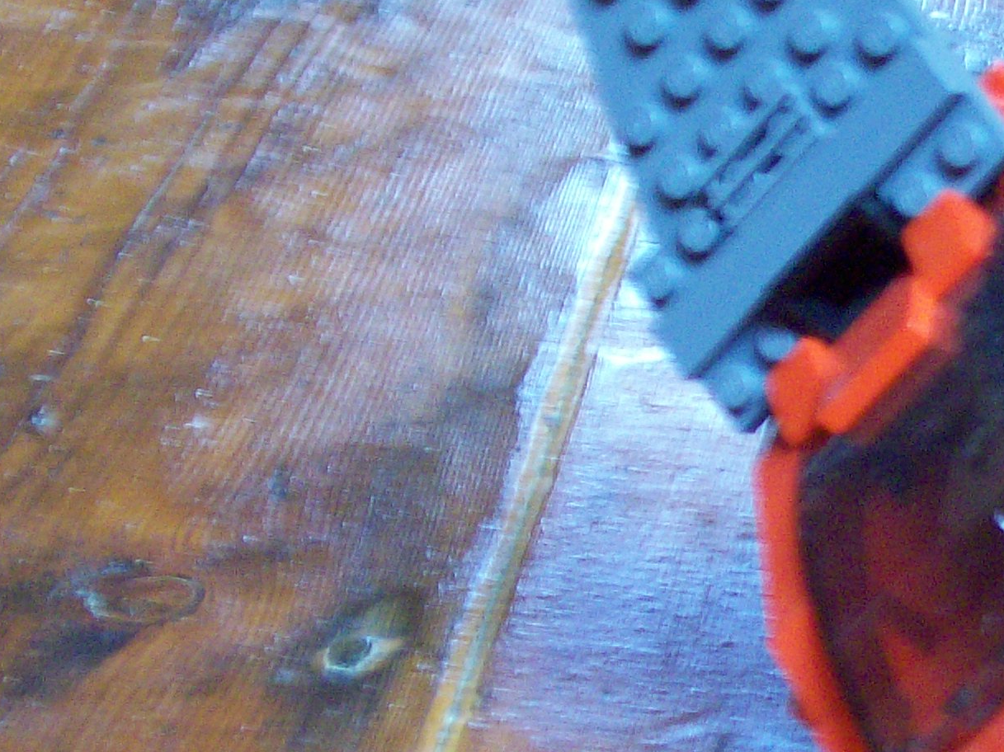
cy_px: 537
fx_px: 3798
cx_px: 1152
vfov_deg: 11.3
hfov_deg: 14.6
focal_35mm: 131
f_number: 3.4
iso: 160
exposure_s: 1/14.3
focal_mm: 9.4
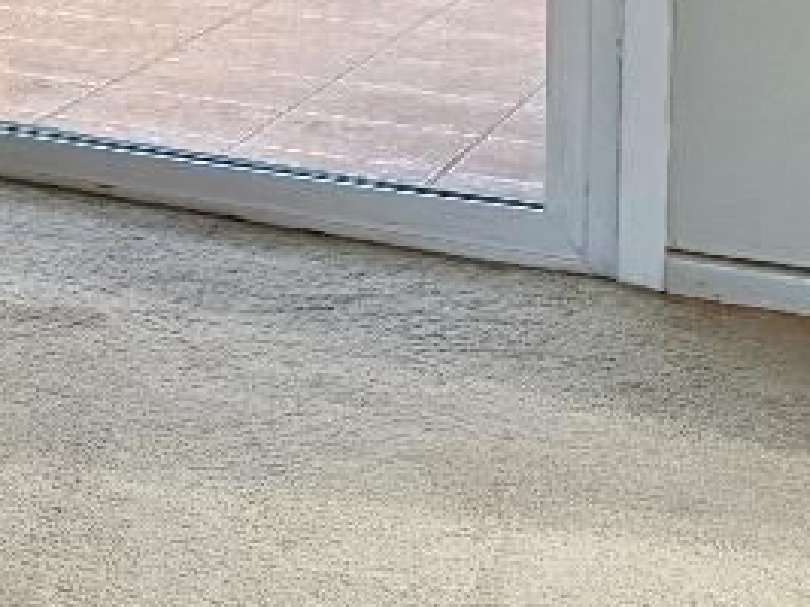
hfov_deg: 13.4
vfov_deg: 10.2
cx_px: -555
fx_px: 3158
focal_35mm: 135
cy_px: -572
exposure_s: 1/60
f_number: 1.78
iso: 500
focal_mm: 6.76
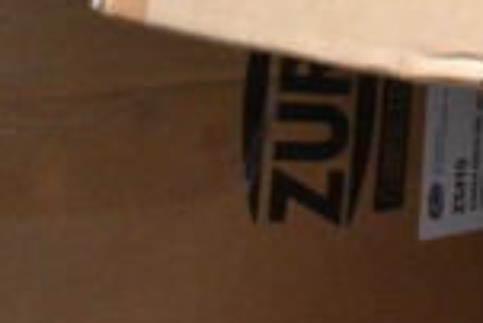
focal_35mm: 109
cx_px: 966
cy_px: -259
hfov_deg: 15.2
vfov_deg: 11.7
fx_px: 1464
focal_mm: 18
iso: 6400
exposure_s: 1/1600
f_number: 20
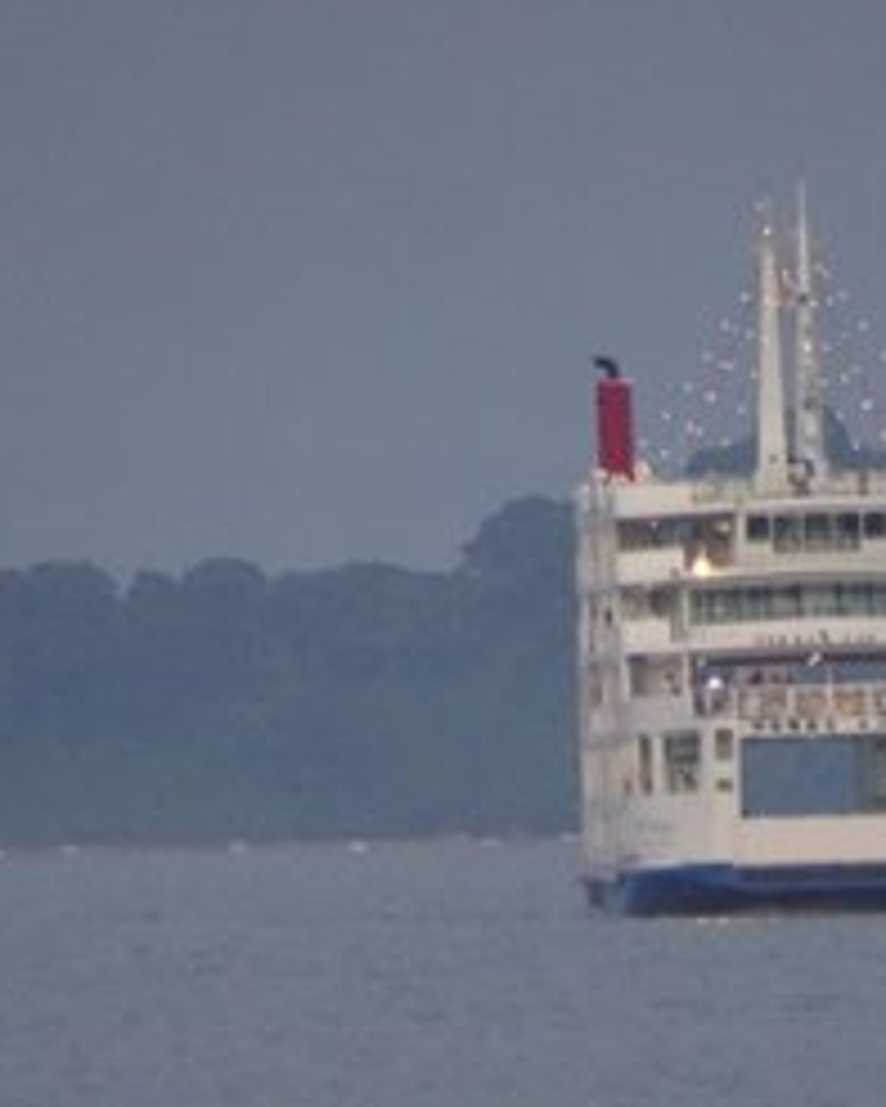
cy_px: 612
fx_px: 44714
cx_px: 769
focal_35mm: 1365
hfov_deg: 1.1
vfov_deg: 1.4
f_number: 6.3
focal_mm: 122.7
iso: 800
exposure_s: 1/80
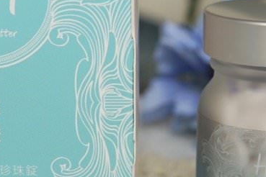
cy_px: 95
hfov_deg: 16.8
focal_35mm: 122
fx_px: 901
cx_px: 99
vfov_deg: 11.2
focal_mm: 30
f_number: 4.5
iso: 100
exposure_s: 1/160
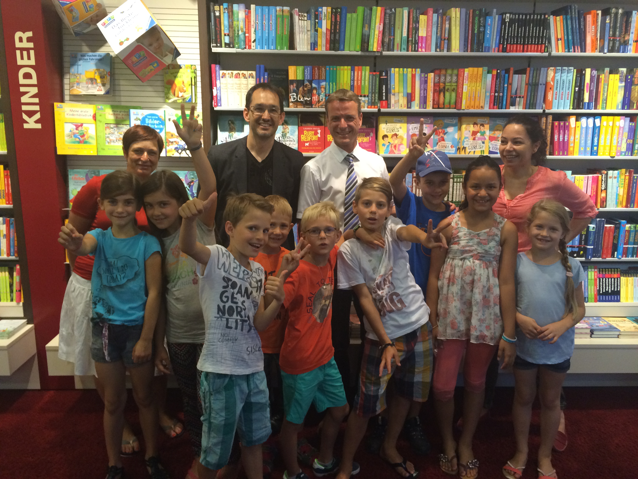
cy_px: 240
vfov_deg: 48.2
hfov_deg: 61.7
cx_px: 319
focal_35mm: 29
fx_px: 534
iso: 64
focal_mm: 4.15
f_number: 2.2
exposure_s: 1/30
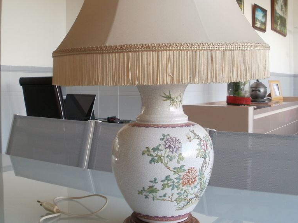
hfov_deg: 40.4
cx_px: 152
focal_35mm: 47
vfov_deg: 30.8
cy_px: 99
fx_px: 404
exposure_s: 1/40
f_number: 3.5
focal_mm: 6.3
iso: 100
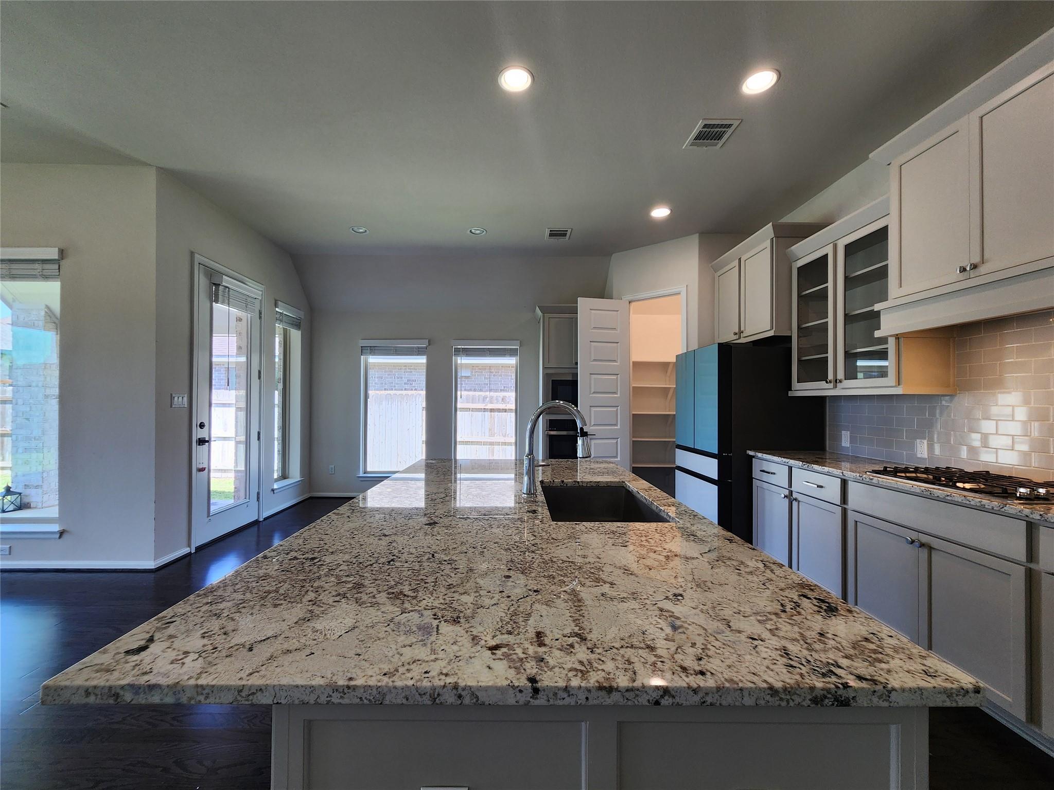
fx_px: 396
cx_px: 527
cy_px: 395
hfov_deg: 106.2
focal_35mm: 13
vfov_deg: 89.9
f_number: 2.2
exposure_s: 1/120
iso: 100
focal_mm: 2.2
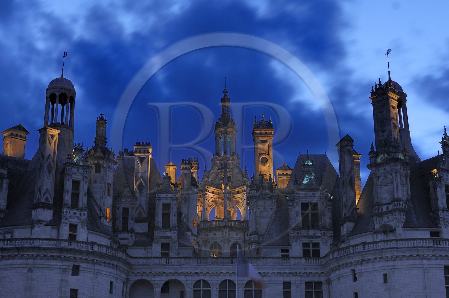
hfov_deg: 31.9
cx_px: 224
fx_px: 785
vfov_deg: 21.5
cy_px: 149
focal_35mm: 63
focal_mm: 42
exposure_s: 2
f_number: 4.5
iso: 100
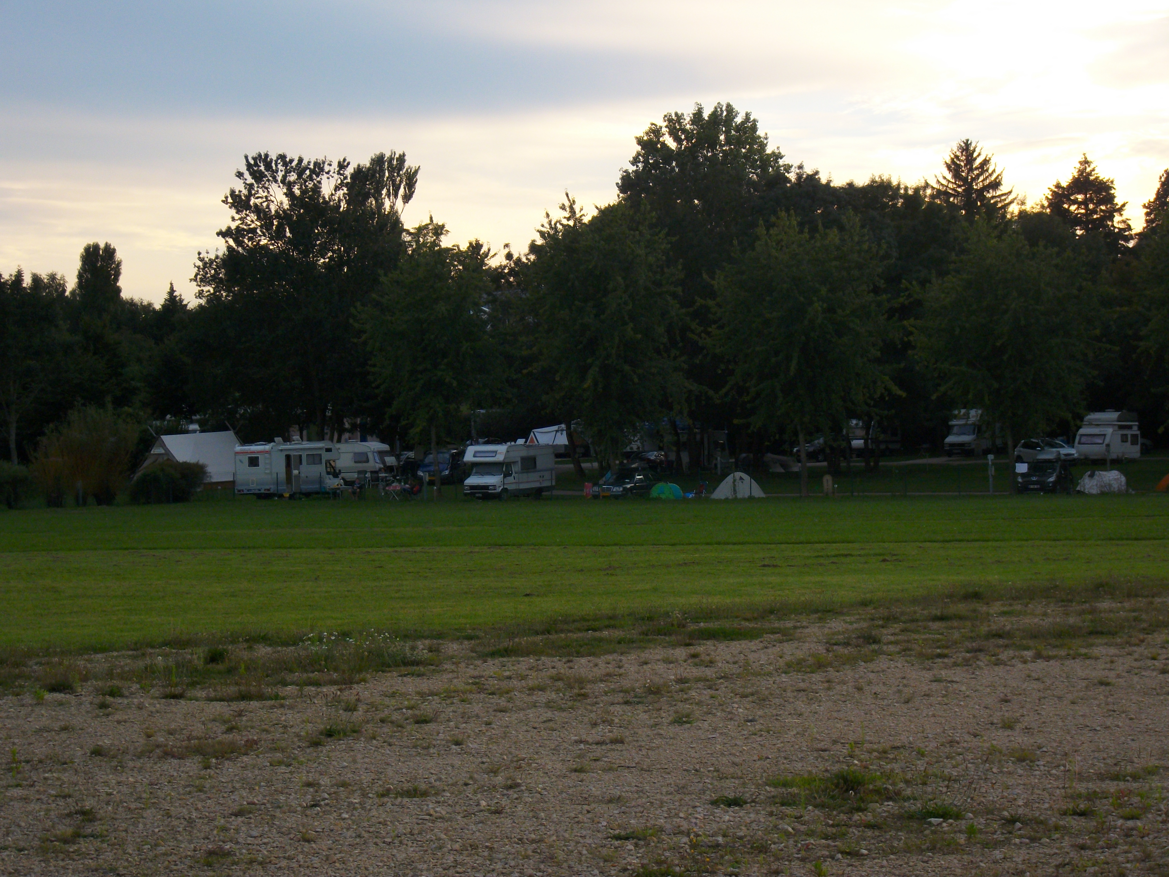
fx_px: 3445
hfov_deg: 19.3
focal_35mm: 102
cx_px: 584
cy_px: 438
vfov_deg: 14.5
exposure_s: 1/125
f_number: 5.3
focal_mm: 17.1
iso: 125
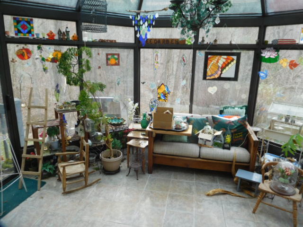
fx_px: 219
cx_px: 152
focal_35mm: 25
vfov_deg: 54.9
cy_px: 114
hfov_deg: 69.4
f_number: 3.4
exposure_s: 1/50
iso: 125
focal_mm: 4.5
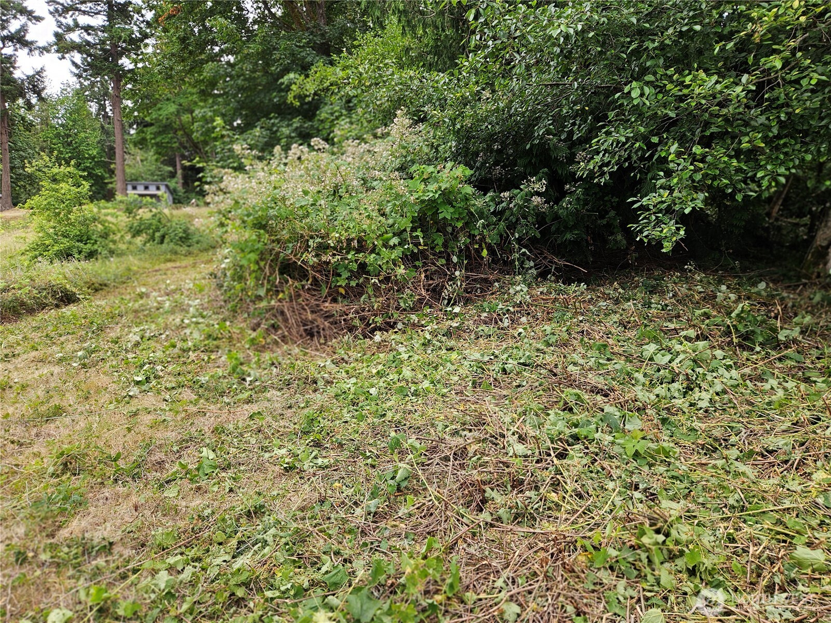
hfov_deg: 73.9
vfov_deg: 58.9
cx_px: 416
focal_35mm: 23
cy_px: 312
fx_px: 552
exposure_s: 1/120
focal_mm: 5.4
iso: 25
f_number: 1.8
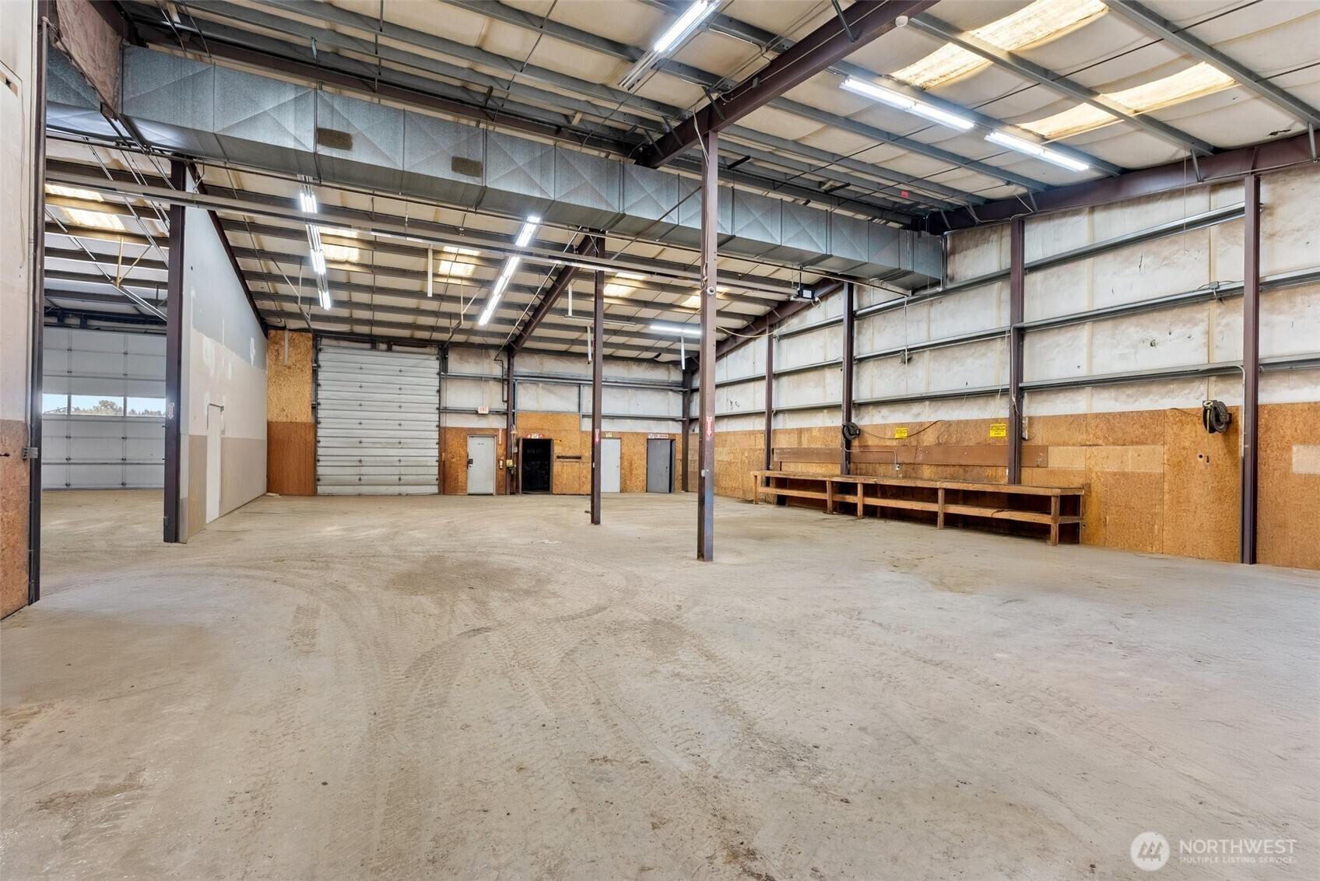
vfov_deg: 73.8
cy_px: 440
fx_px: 587
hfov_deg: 96.7
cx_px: 660
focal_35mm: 16
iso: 500
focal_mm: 16
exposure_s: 1/1.25
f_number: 9
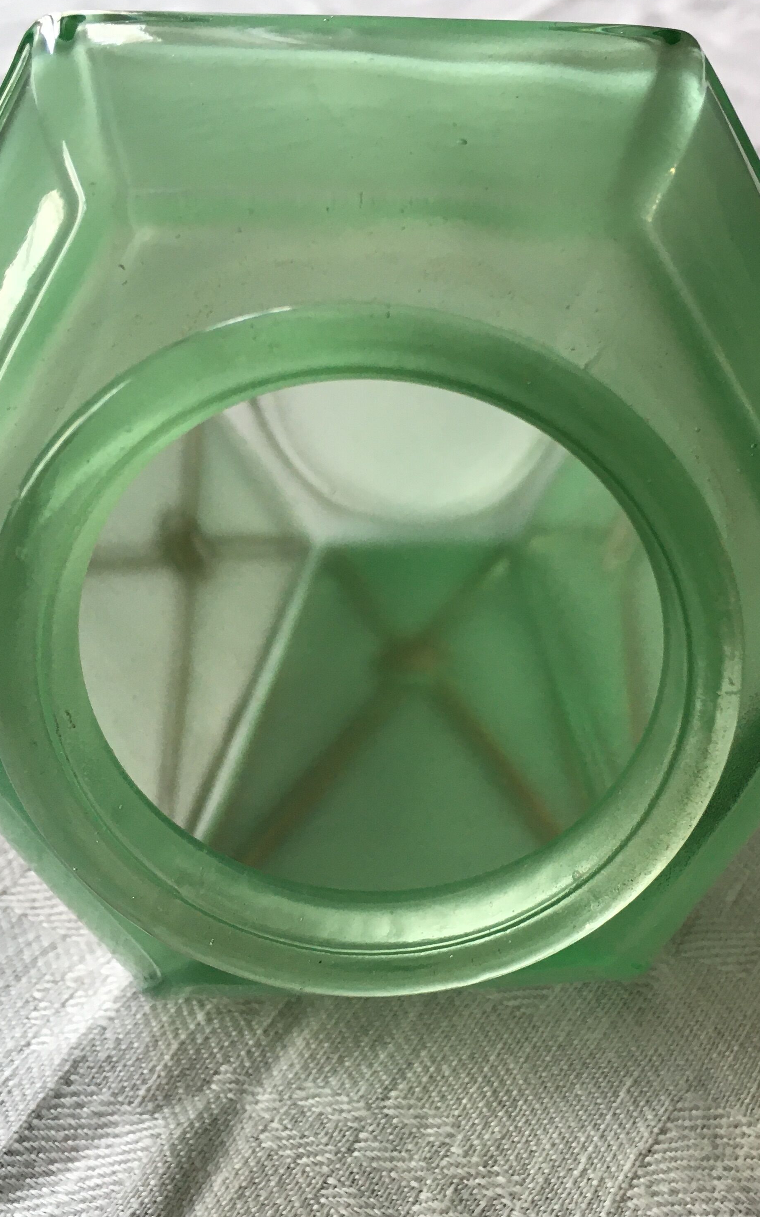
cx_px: 604
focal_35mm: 42
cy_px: 605
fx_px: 1392
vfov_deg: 47.2
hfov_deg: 29.8
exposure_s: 1/33
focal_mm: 4.15
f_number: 2.2
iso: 32
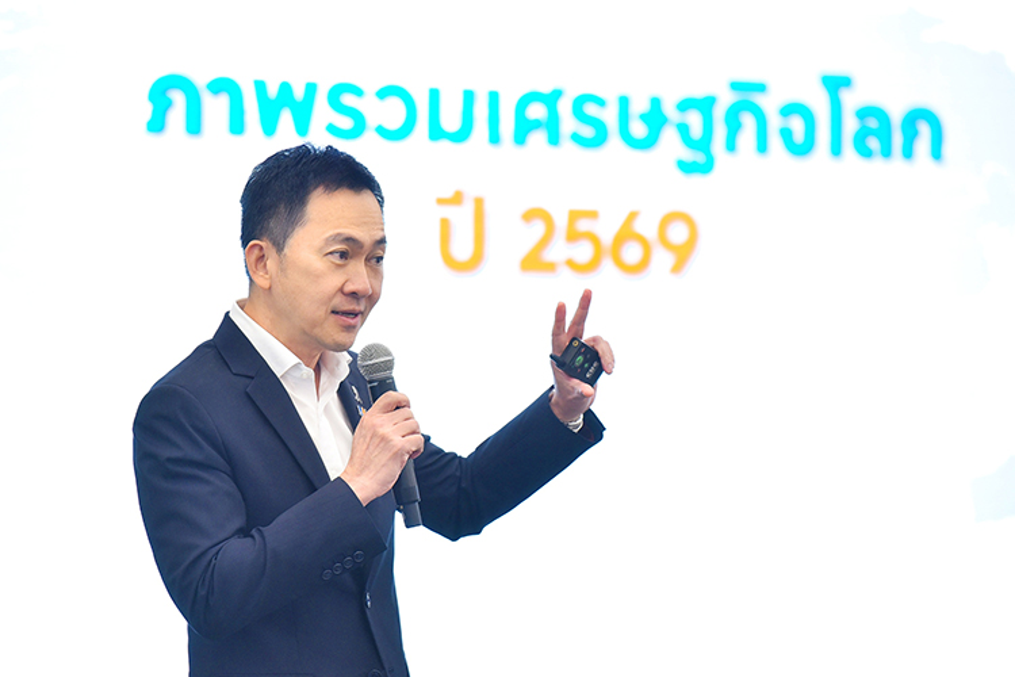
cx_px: 508
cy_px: 338
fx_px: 5357
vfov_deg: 7.2
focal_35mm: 190
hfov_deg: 10.8
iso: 1000
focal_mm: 190
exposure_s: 1/160
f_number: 3.5
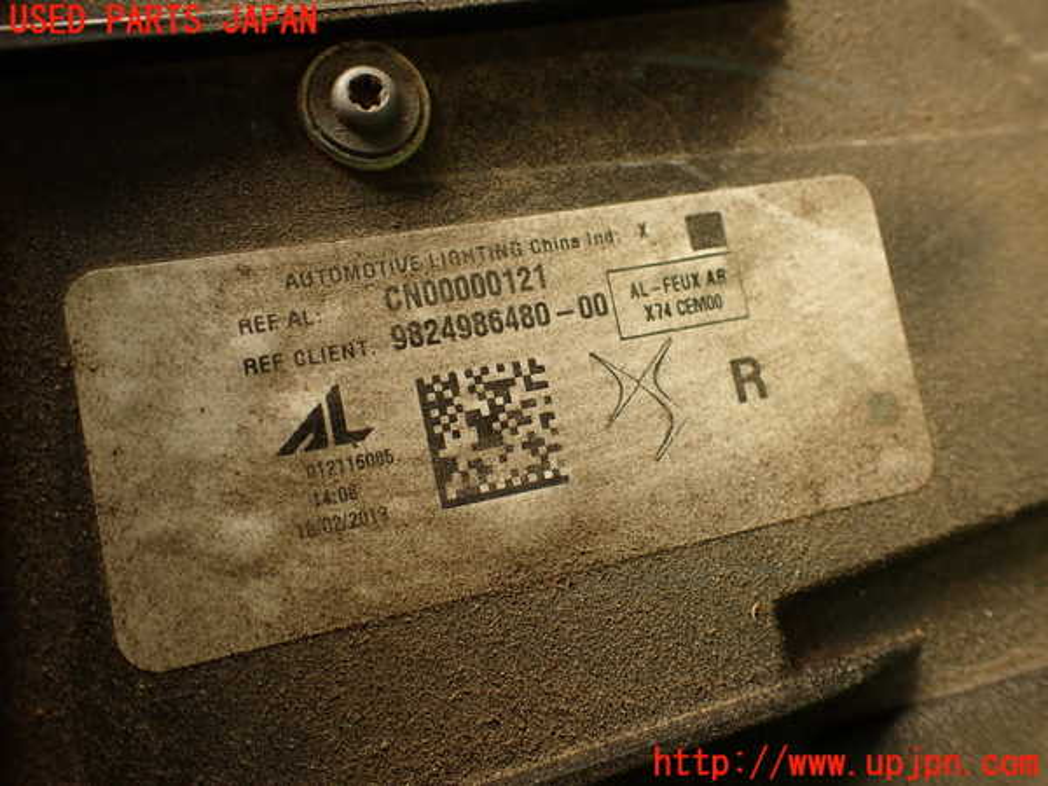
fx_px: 969
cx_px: 524
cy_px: 393
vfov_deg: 44.2
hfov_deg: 56.8
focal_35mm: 32
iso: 125
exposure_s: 1/60
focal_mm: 5.79
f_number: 2.4
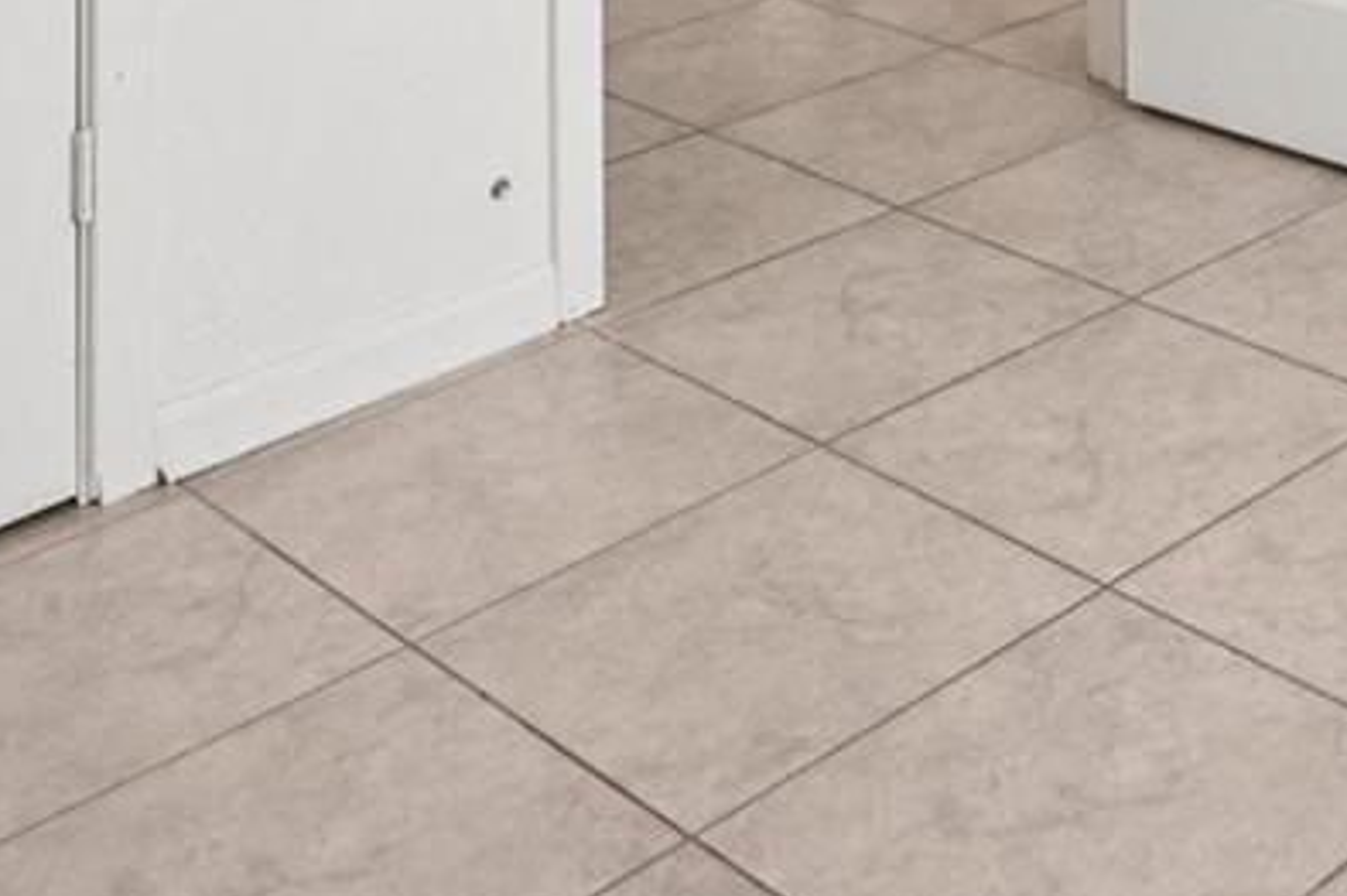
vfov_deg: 16.5
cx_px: 1552
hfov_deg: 27.7
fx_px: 2430
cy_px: -841
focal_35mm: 65
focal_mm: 16
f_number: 8
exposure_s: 1/30
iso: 400
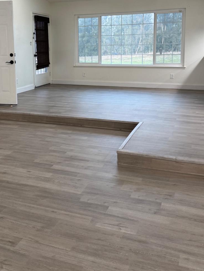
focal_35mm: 37
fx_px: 290
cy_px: 78
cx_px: 80
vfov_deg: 48.7
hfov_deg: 38.5
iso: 160
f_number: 1.78
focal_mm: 6.76
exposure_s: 1/120
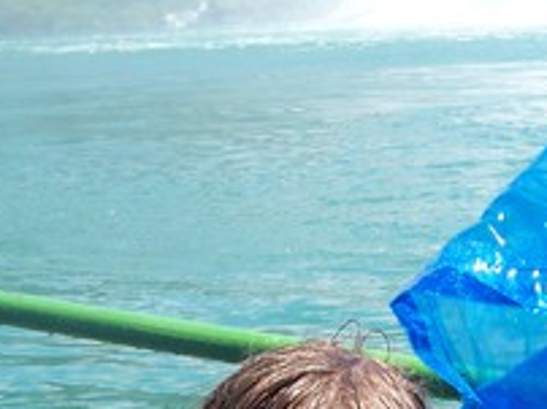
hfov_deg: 17.2
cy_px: 79
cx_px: 588
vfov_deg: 13.2
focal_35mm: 111
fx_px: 1752
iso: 64
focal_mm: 6.3
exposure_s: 1/500
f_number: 3.1
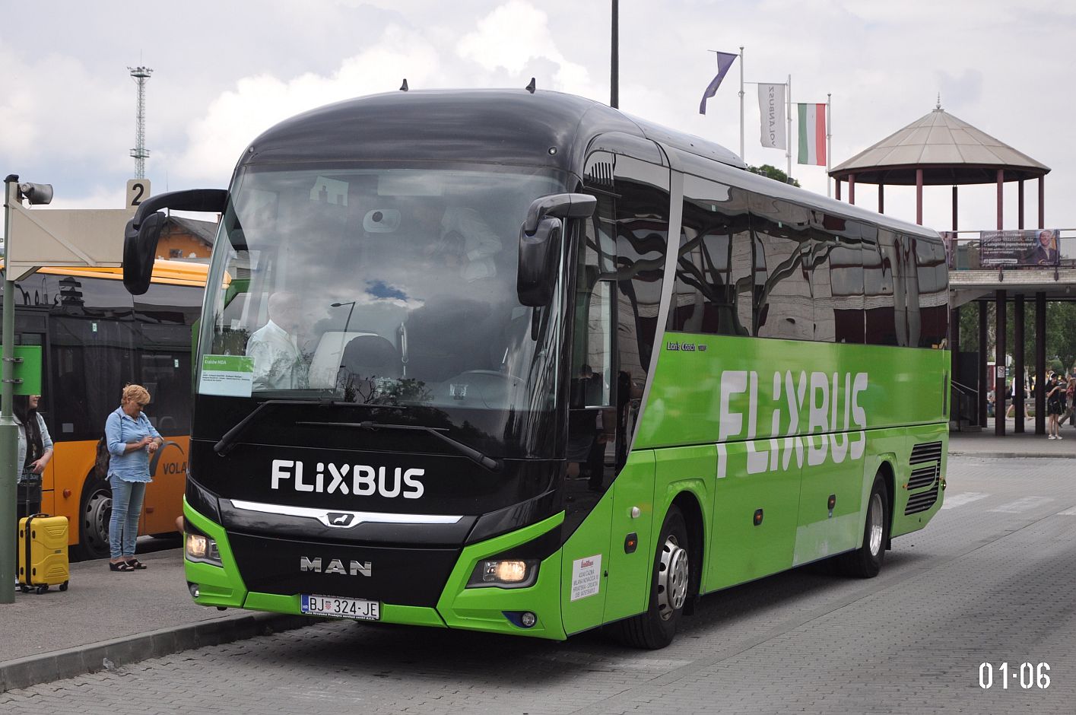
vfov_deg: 20.1
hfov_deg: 29.9
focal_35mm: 68
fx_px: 2015
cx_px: 538
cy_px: 358
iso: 400
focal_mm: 45
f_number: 4.8
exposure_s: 1/1250
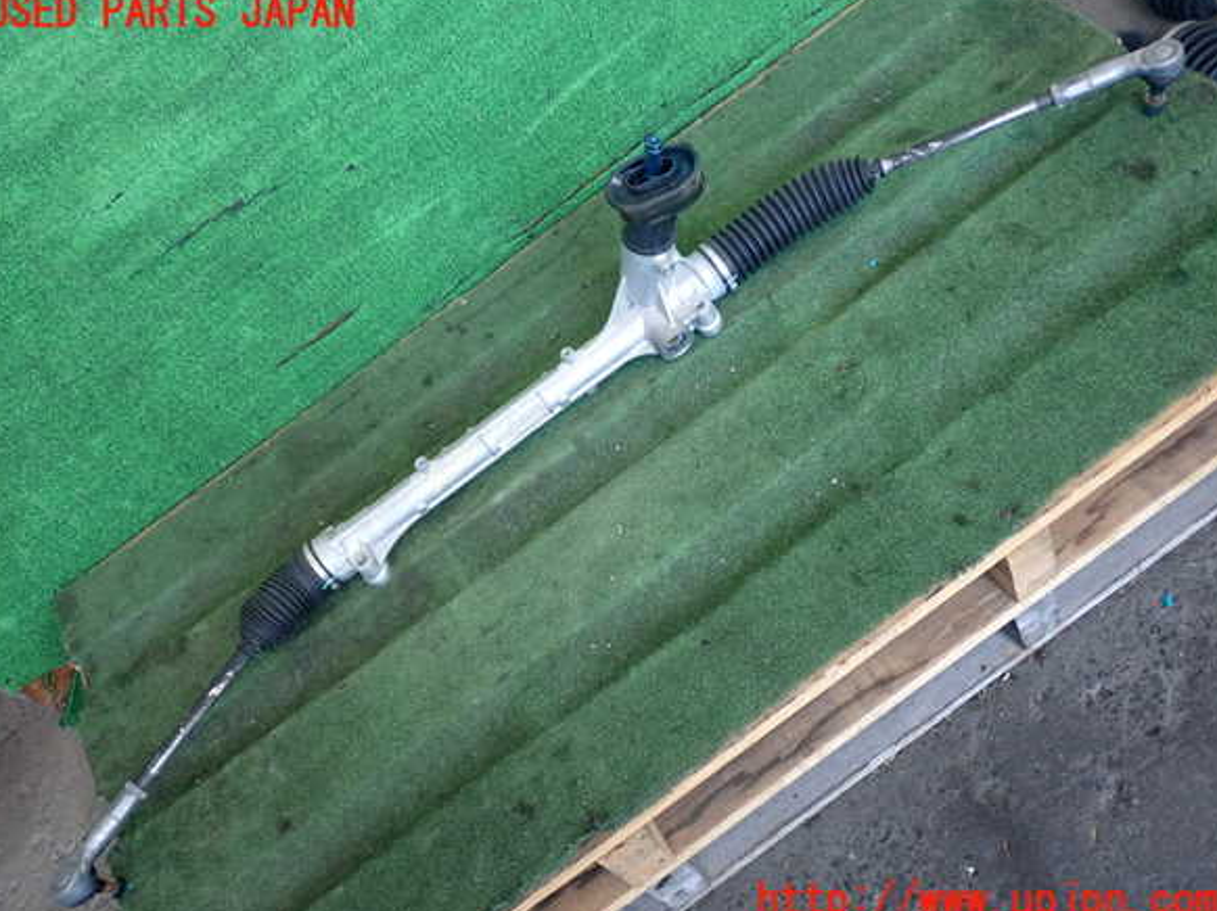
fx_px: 1160
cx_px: 602
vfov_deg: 42.9
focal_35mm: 33
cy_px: 458
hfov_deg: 55.4
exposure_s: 1/125
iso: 400
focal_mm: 5.79
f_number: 2.4
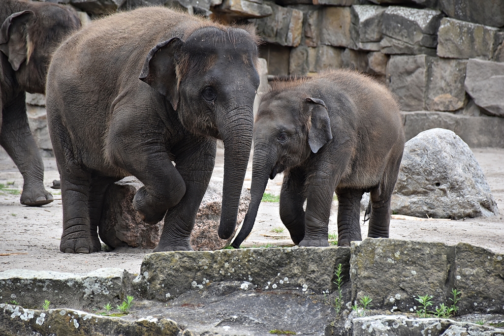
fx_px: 2730
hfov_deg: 10.5
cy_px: 168
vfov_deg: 7.0
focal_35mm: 195
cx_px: 252
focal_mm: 130
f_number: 5.6
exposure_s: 1/250
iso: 640
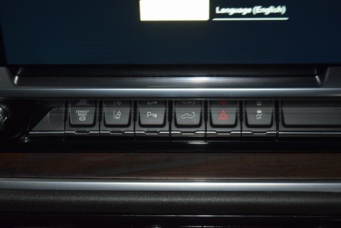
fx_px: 739
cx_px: 170
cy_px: 114
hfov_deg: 26.0
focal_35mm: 78
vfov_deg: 17.5
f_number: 4.5
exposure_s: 1/20
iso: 1000
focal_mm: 52
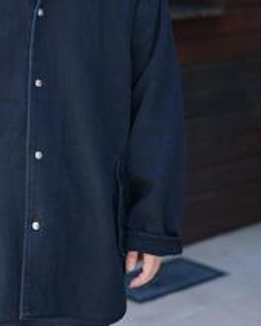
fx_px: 1071
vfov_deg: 17.2
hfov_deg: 13.8
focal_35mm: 111
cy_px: 97
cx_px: 39
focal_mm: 50
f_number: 2
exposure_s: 1/200
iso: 100
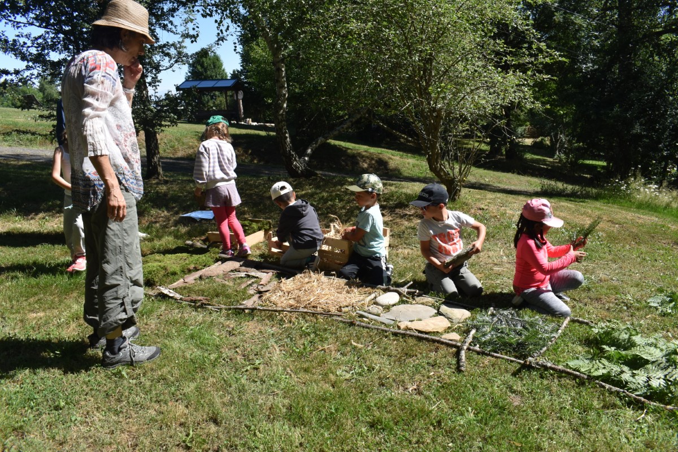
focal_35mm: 30
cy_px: 226
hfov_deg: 61.9
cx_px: 339
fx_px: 565
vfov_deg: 43.6
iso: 280
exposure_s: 1/250
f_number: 8
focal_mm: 20
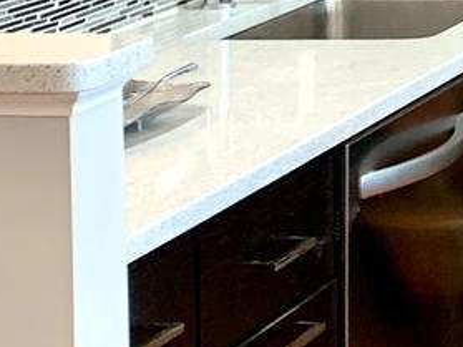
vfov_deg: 7.5
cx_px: 1050
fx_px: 2554
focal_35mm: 191
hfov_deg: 9.4
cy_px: -267
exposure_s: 1/60
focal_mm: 4.25
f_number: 1.8
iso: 125
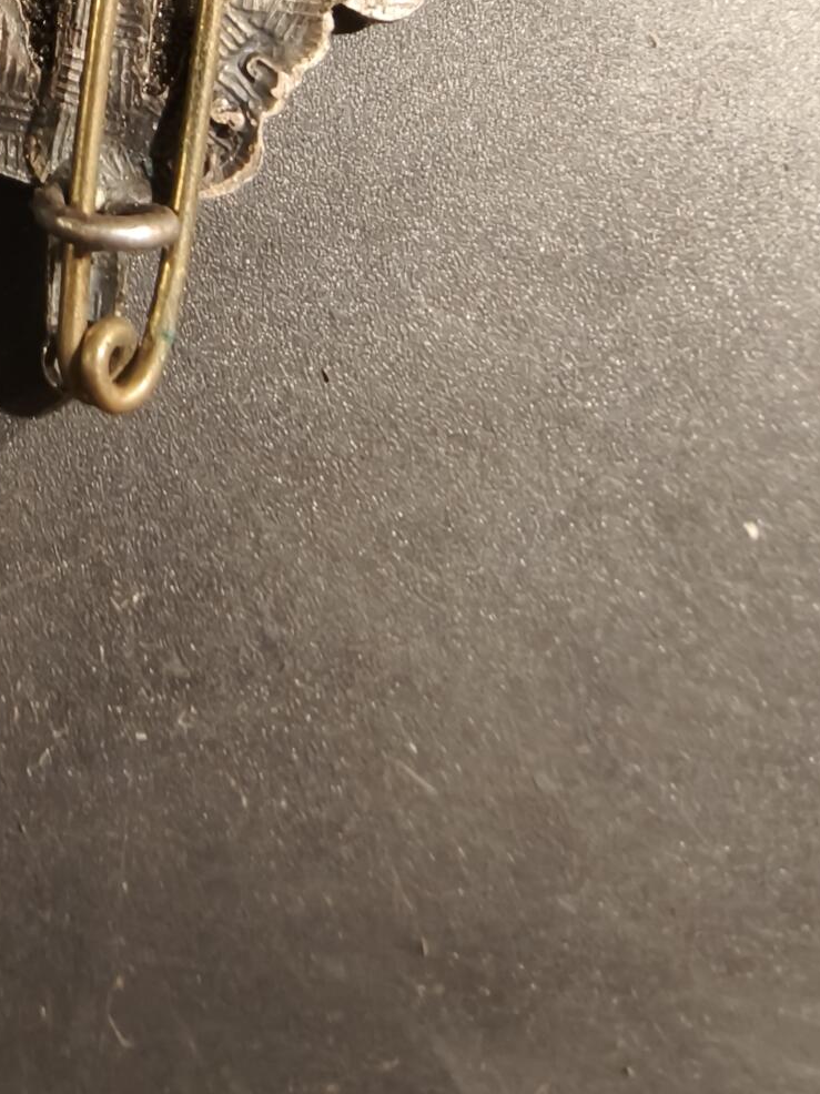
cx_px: 93
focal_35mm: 42
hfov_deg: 32.7
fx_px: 1327
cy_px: 104
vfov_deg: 41.2
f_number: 2
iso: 500
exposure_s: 1/50
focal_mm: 2.32
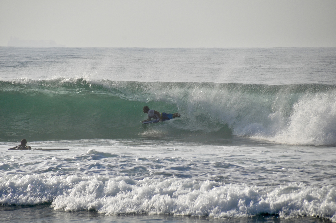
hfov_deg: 4.6
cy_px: 112
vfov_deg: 3.0
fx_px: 4195
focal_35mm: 450
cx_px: 168
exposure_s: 1/2500
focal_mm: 300
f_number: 10
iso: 800
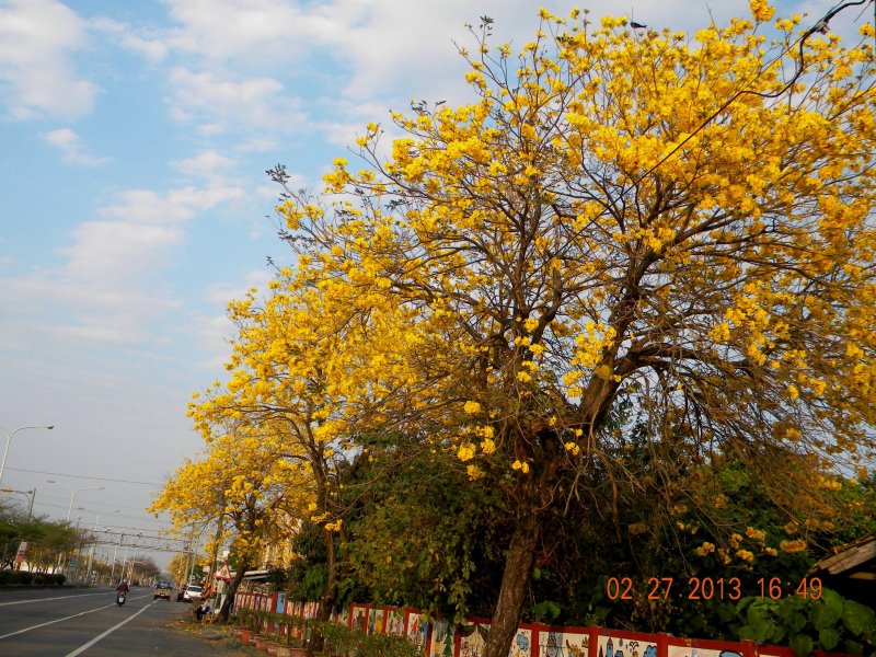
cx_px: 438
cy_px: 328
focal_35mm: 36
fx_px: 911
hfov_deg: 51.4
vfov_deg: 39.7
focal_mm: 6.4
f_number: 3.7
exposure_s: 1/388
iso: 80
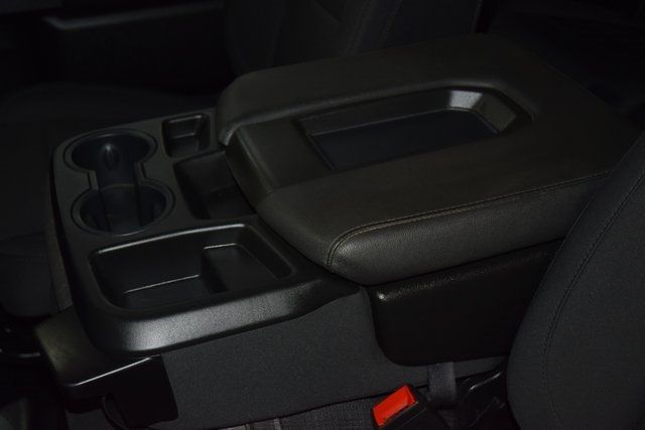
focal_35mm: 51
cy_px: 215
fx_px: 914
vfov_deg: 26.5
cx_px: 322
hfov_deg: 38.9
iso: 900
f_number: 4
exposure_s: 1/125
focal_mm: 34
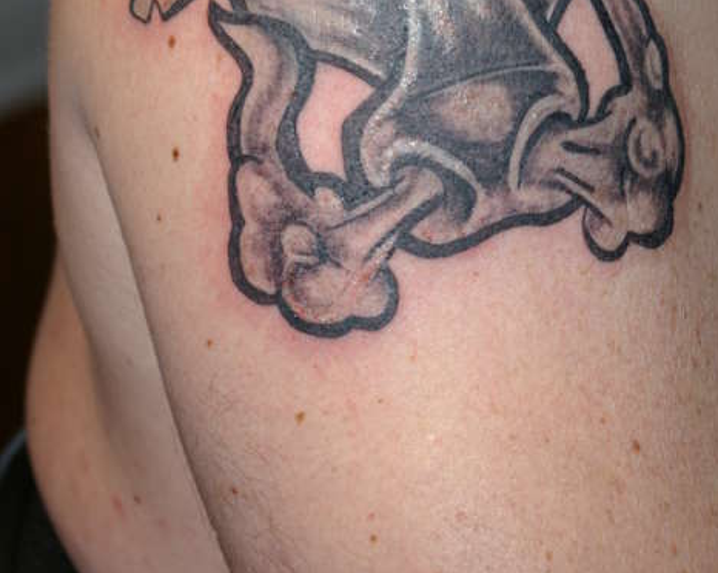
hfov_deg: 12.9
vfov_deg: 10.1
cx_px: 411
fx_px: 3183
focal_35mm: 150
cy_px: -108
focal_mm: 55
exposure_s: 1/60
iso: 200
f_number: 5.6
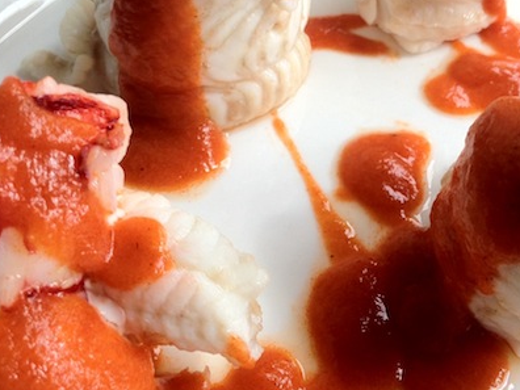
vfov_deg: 27.4
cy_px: 141
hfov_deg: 36.0
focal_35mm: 53
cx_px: 313
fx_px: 796
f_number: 2.4
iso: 80
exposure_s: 1/120
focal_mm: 4.28
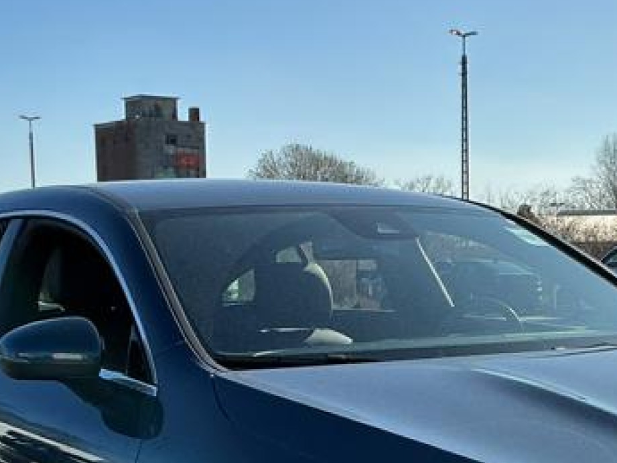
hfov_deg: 22.5
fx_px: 1533
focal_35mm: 86
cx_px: 471
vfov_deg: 16.7
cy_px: 492
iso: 25
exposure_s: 1/2227
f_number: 1.8
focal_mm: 3
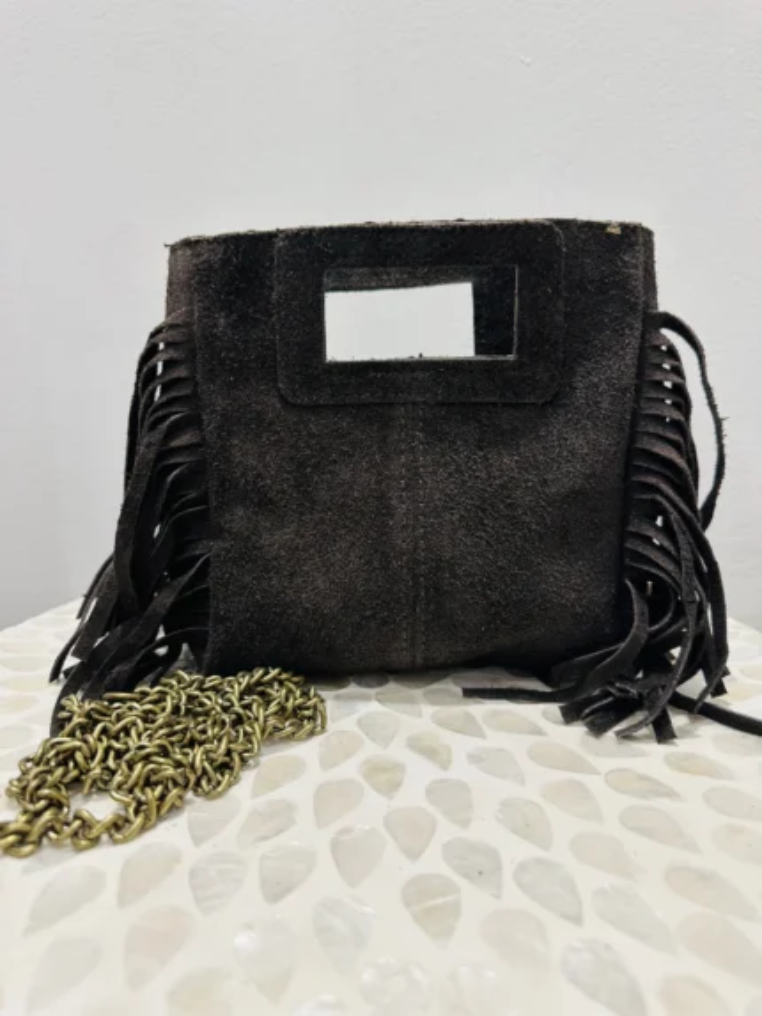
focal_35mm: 24
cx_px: 381
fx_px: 704
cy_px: 508
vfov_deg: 71.6
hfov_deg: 56.8
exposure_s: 1/50
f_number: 1.78
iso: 125
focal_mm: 6.86
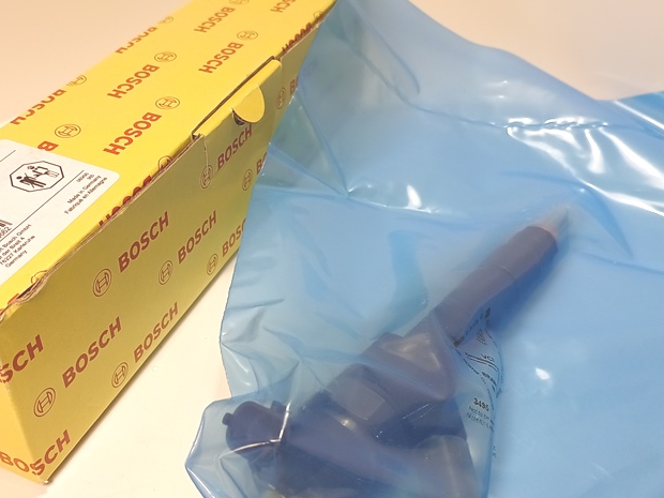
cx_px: 261
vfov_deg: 37.7
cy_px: 259
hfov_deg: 48.6
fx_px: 729
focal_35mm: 38
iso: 50
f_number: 1.8
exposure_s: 1/50
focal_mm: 5.06
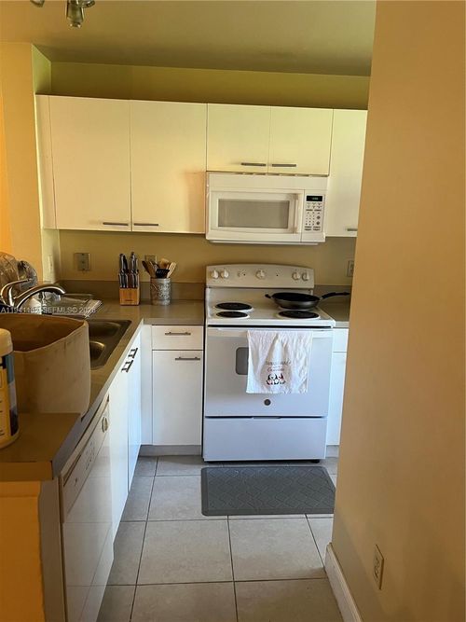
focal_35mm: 26
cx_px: 233
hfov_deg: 53.0
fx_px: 467
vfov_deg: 67.3
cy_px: 311
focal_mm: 5.7
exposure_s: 1/60
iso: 320
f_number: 1.5
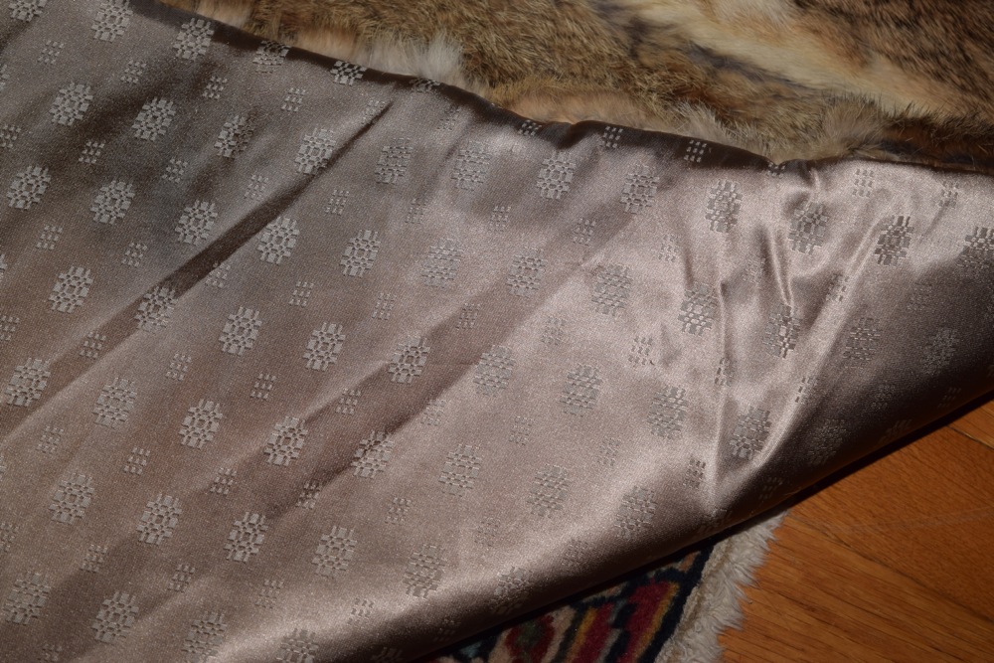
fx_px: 2154
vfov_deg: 17.5
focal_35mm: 78
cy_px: 332
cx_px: 497
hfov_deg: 26.0
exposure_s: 1/60
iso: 180
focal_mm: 52
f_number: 5.6
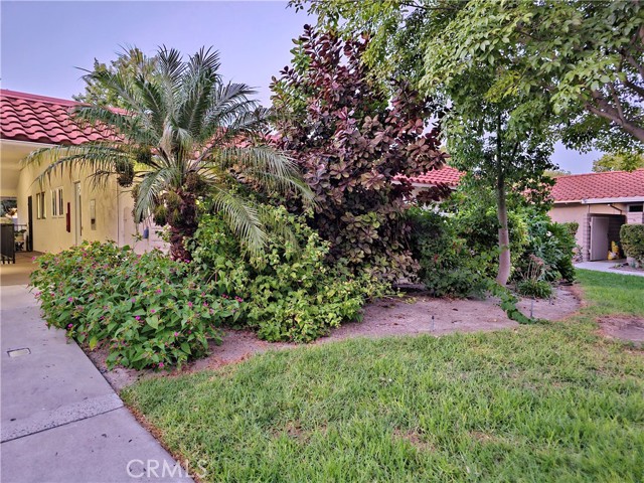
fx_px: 428
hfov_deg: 73.9
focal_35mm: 23
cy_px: 242
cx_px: 322
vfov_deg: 58.9
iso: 1600
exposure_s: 1/8
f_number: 1.7
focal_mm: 6.3
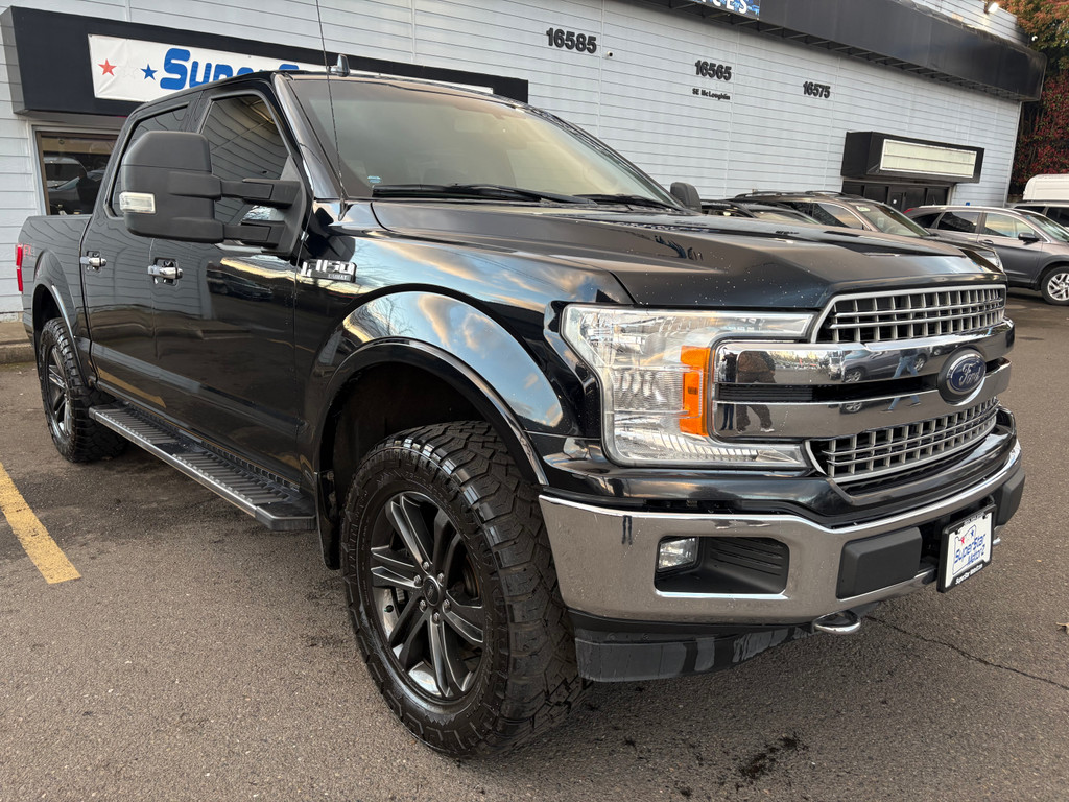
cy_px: 401
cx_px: 534
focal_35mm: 26
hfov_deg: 67.3
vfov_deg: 53.1
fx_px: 803
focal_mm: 5.96
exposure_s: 1/121
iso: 125
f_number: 1.6
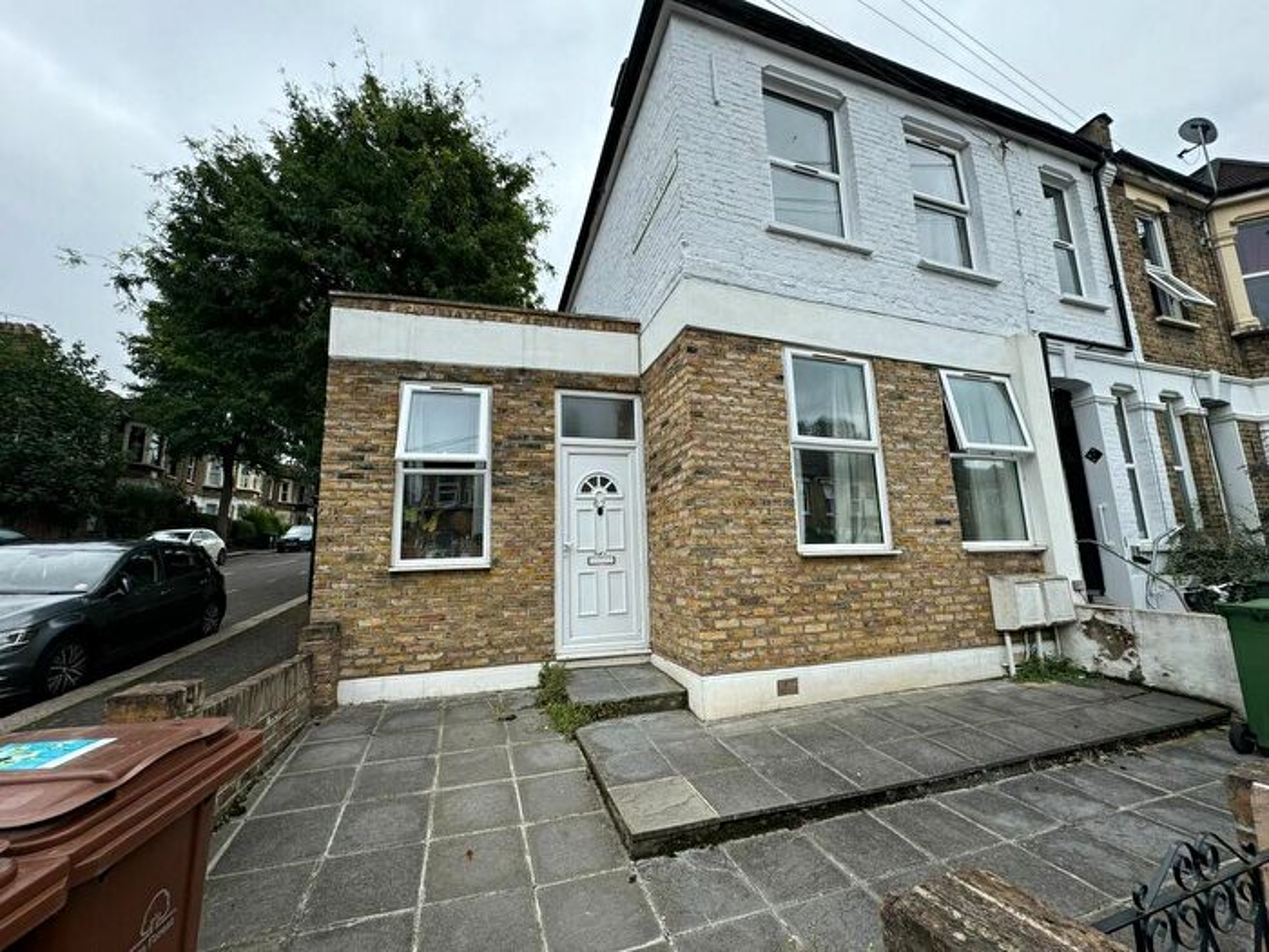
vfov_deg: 85.7
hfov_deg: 102.1
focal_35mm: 14
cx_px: 634
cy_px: 476
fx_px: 513
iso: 40
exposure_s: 1/625
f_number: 2.2
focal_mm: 2.22
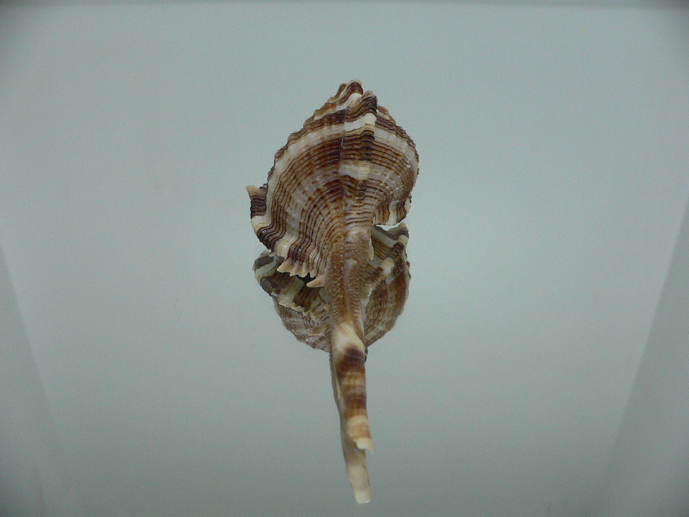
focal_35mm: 35
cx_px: 344
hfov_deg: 52.6
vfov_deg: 40.7
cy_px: 258
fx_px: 697
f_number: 2.8
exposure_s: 1/60
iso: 200
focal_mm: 4.6
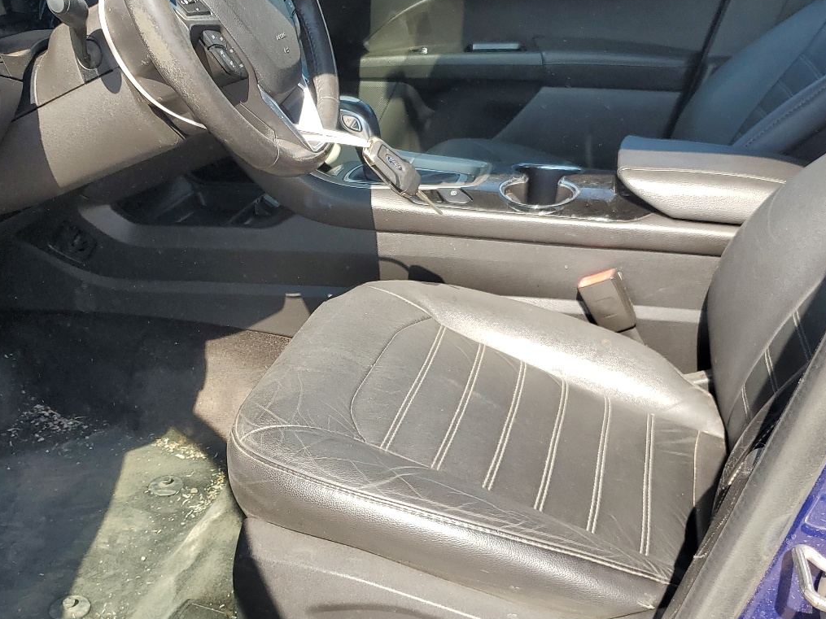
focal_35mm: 41
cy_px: 307
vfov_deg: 35.1
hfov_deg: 45.7
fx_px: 978
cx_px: 356
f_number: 1.5
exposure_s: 1/714
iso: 50
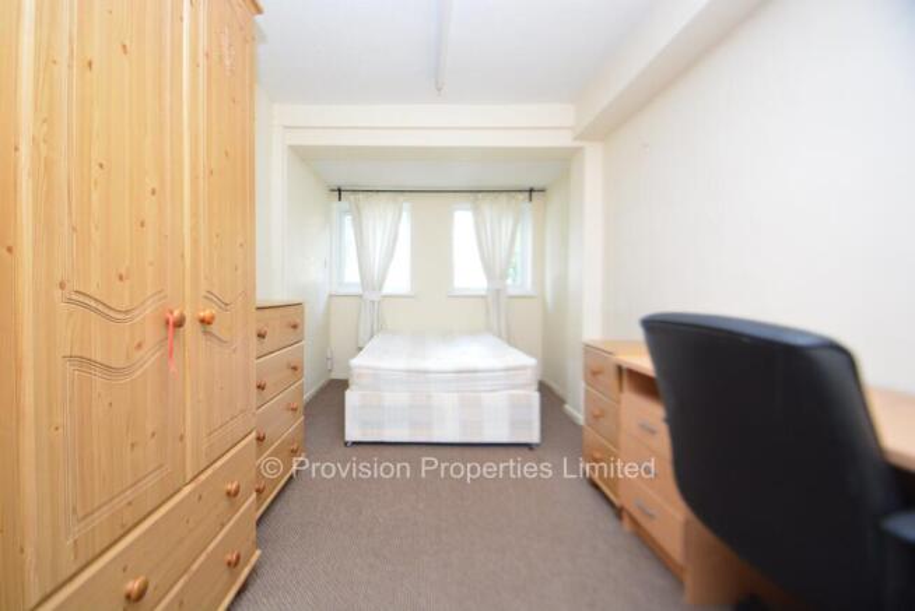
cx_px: 458
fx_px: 381
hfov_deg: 100.4
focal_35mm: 15
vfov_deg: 77.4
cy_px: 306
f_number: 4
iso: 800
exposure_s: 1/60
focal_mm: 10
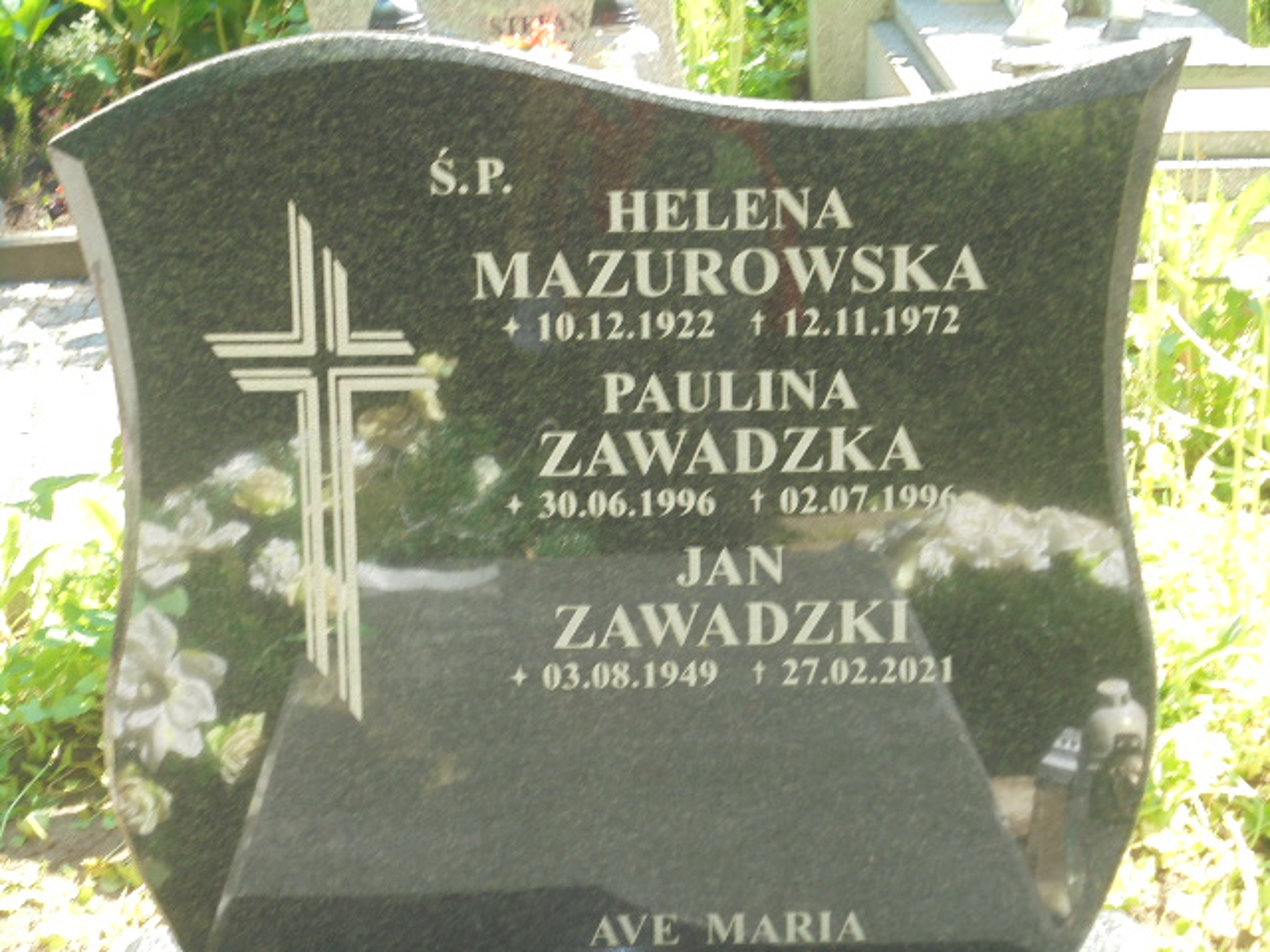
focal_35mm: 73
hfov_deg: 26.7
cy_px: 476
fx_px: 2678
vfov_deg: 20.2
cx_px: 635
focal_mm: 13.1
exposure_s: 1/30
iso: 100
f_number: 6.1
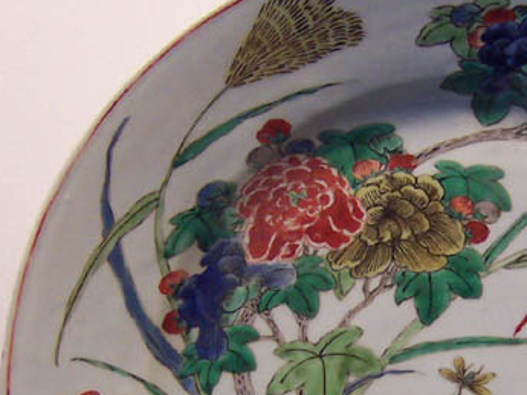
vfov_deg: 15.4
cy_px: 408
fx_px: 1432
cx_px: 432
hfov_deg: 20.6
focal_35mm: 94
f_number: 2.8
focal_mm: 5.6
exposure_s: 1/30
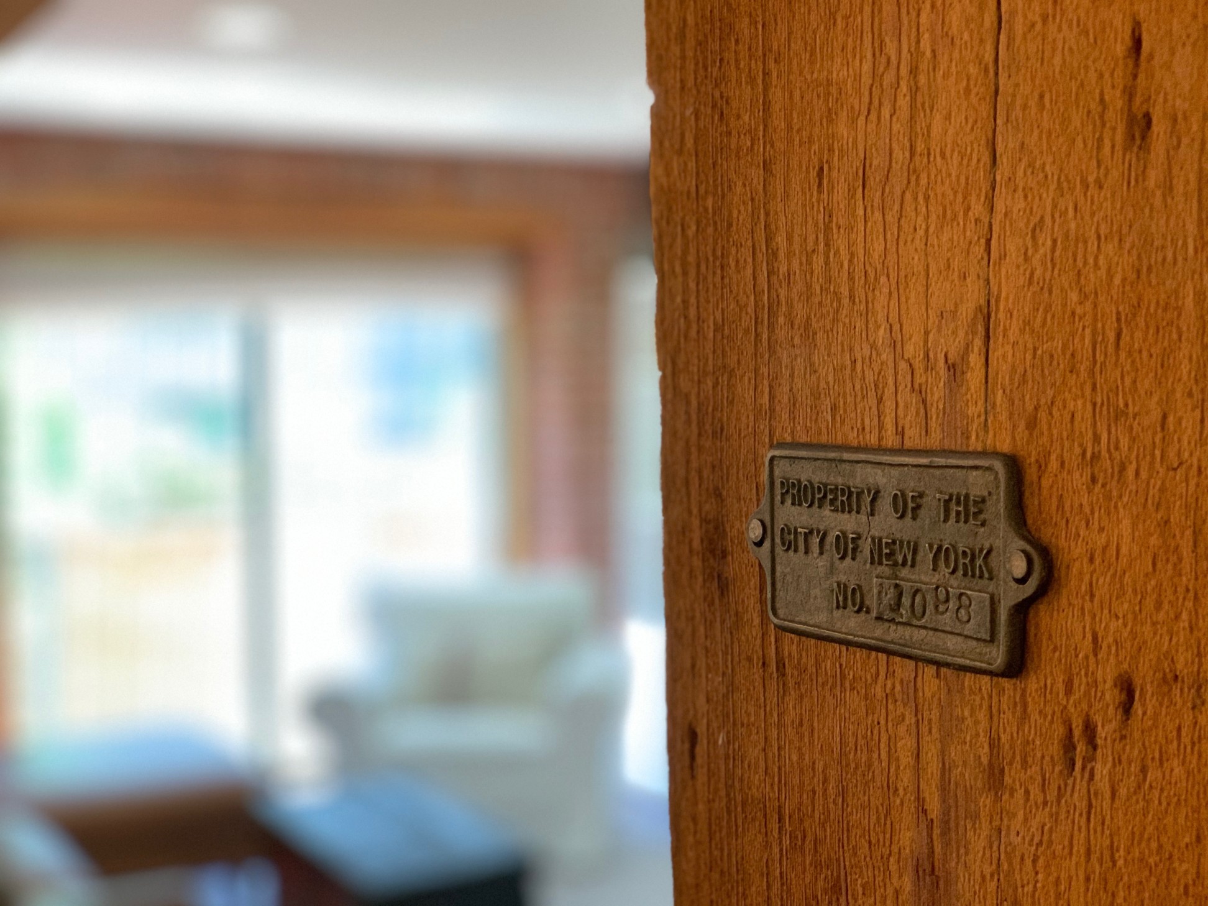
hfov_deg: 36.8
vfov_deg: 28.0
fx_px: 1815
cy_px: 453
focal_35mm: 52
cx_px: 604
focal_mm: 6
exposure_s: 1/60
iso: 320
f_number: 2.4
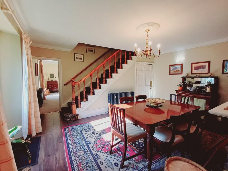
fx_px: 105
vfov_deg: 78.1
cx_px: 114
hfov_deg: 94.5
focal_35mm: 16
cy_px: 86
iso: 125
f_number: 2.2
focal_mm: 1.64
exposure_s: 1/50
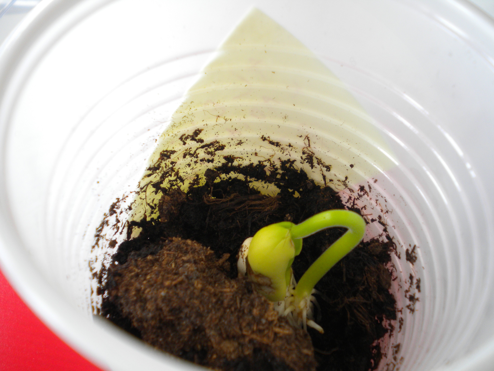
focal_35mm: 41
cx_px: 247
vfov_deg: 35.1
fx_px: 585
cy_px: 186
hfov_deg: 45.8
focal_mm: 7.4
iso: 143
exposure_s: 1/49
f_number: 3.5
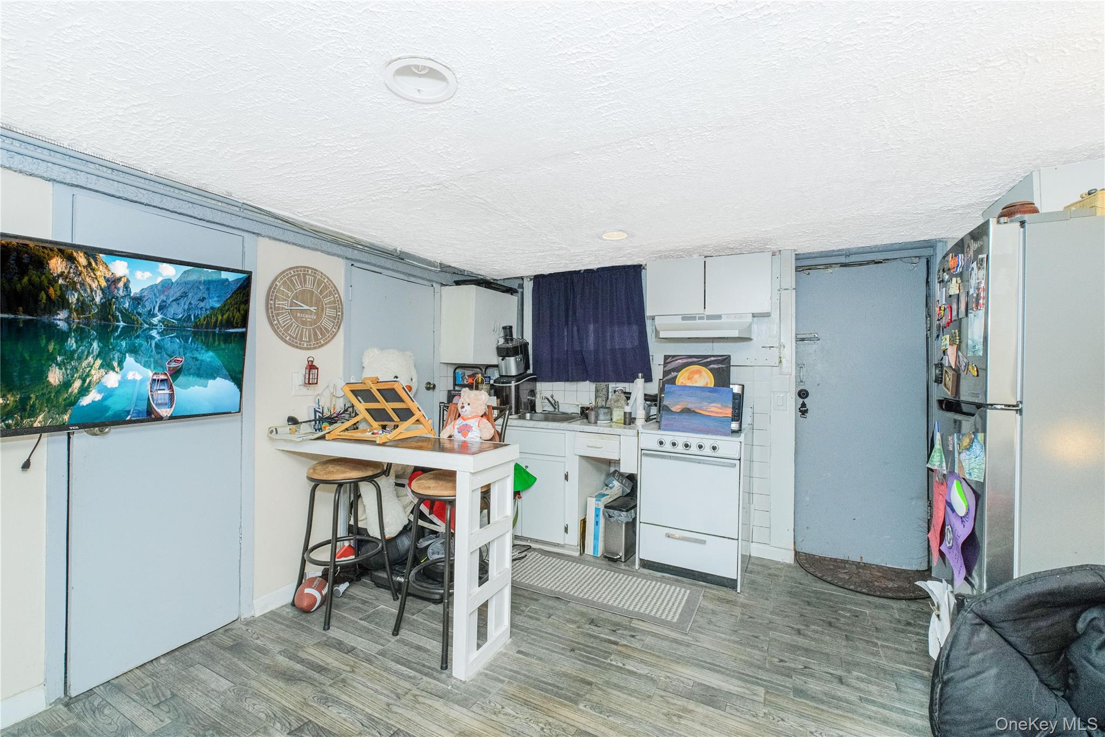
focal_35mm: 15
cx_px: 552
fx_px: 460
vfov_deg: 77.3
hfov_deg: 100.4
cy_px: 368
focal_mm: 10
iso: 2000
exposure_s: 1/100
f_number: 8
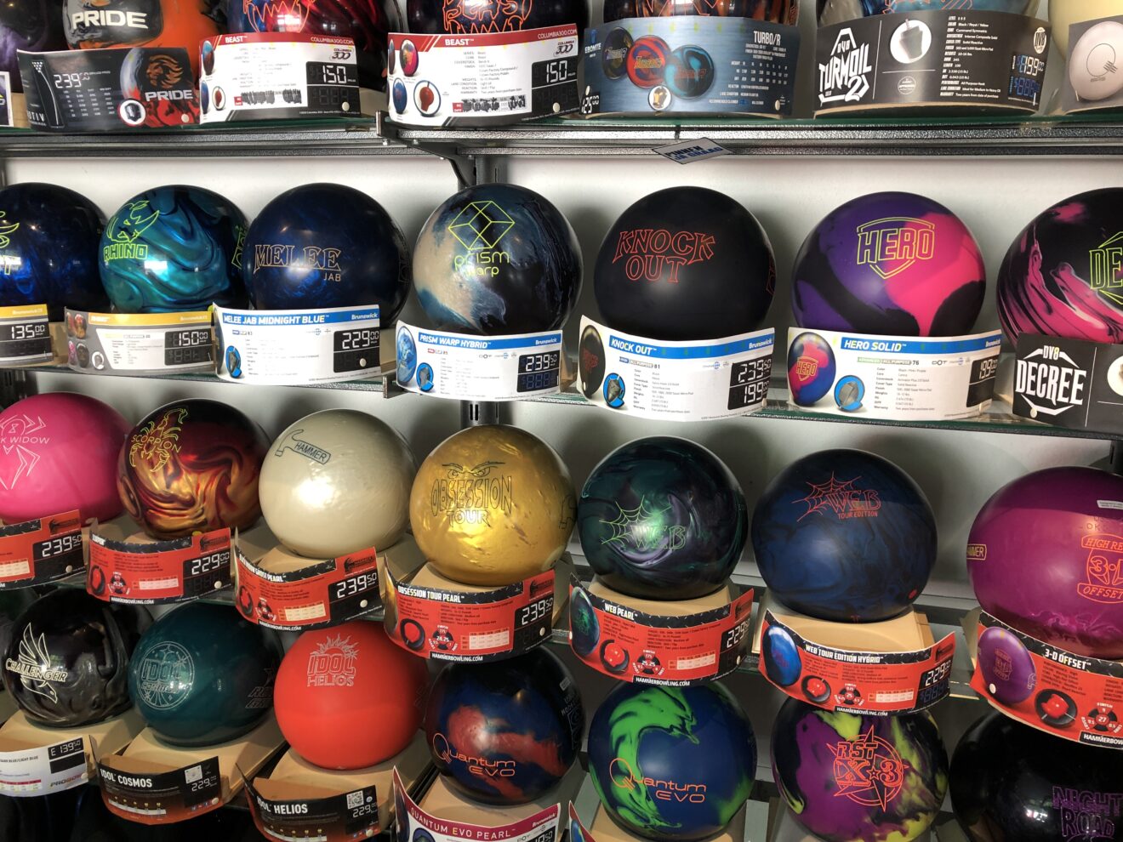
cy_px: 421
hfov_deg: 63.4
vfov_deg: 49.7
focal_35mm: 28
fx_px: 908
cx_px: 562
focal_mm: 4
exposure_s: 1/20
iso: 40
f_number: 1.8
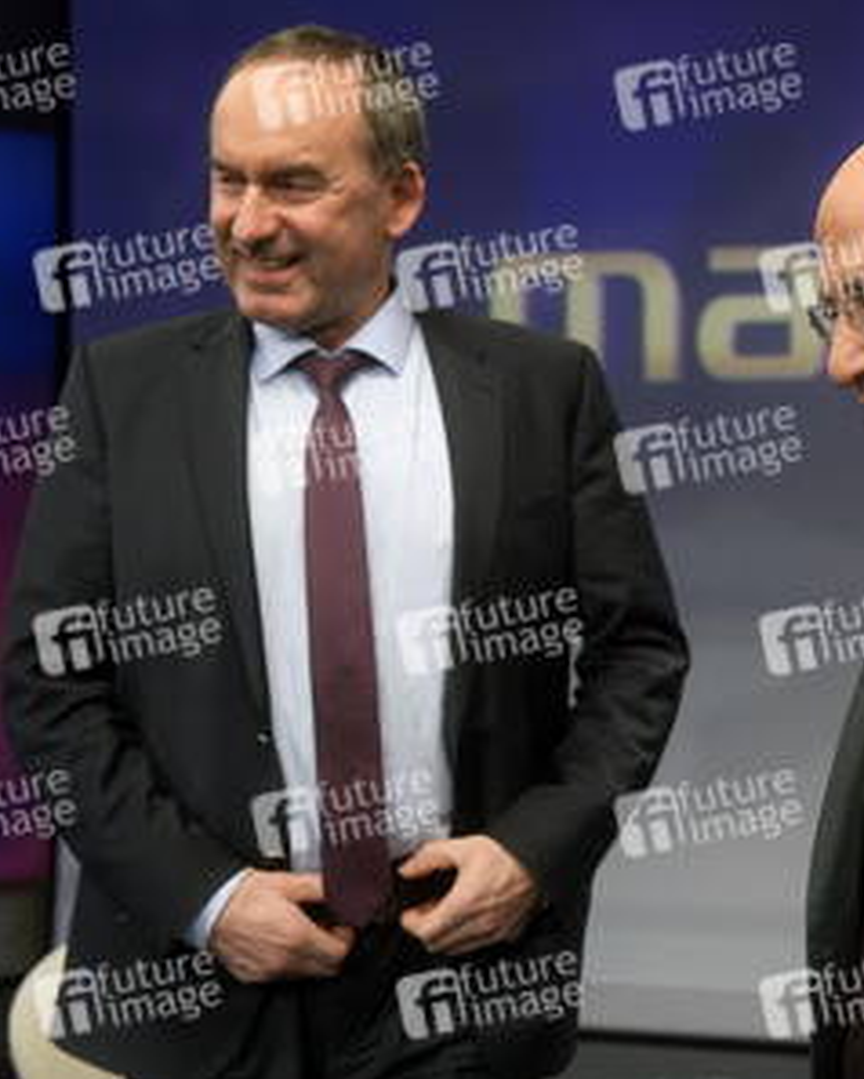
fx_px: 2044
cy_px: 541
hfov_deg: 23.3
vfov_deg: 29.6
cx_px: 757
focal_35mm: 64
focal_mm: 30
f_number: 3.2
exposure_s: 1/125
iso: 640
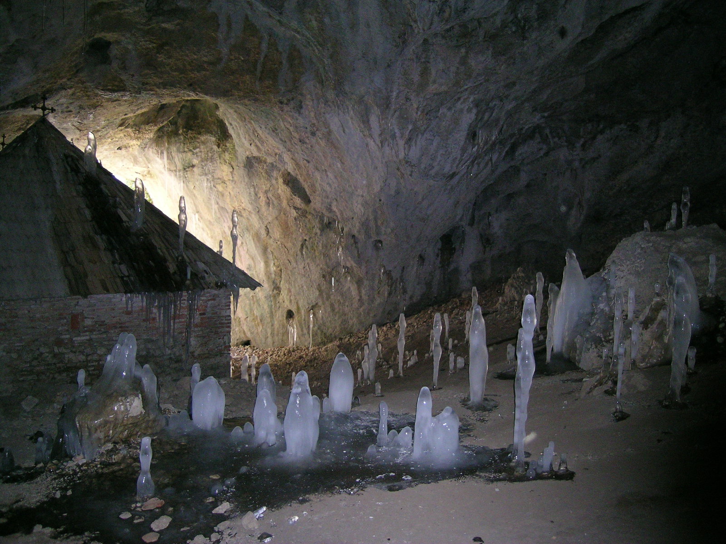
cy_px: 272
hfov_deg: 63.4
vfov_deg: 49.7
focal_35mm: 28
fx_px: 587
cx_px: 363
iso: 200
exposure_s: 1/60.1
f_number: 2.8
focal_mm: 5.8
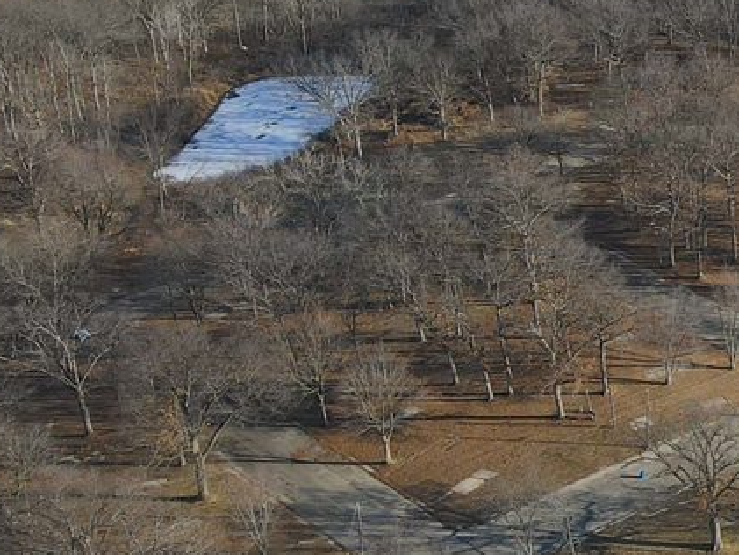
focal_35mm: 82
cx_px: 1185
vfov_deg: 18.0
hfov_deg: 19.8
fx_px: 1751
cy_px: 278
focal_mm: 4.5
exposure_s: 1/640
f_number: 2.8
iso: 100
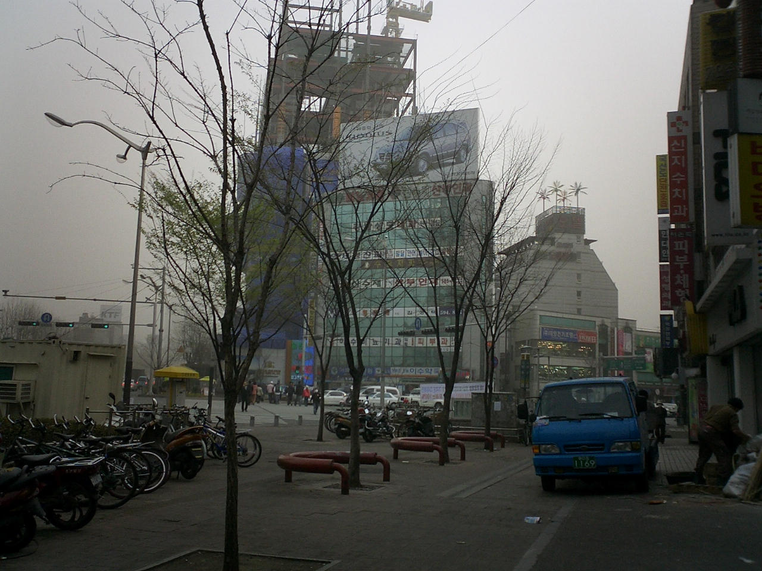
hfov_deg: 50.1
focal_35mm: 37
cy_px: 286
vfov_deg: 38.7
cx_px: 381
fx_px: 814
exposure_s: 1/640
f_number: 3.5
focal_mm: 5.6
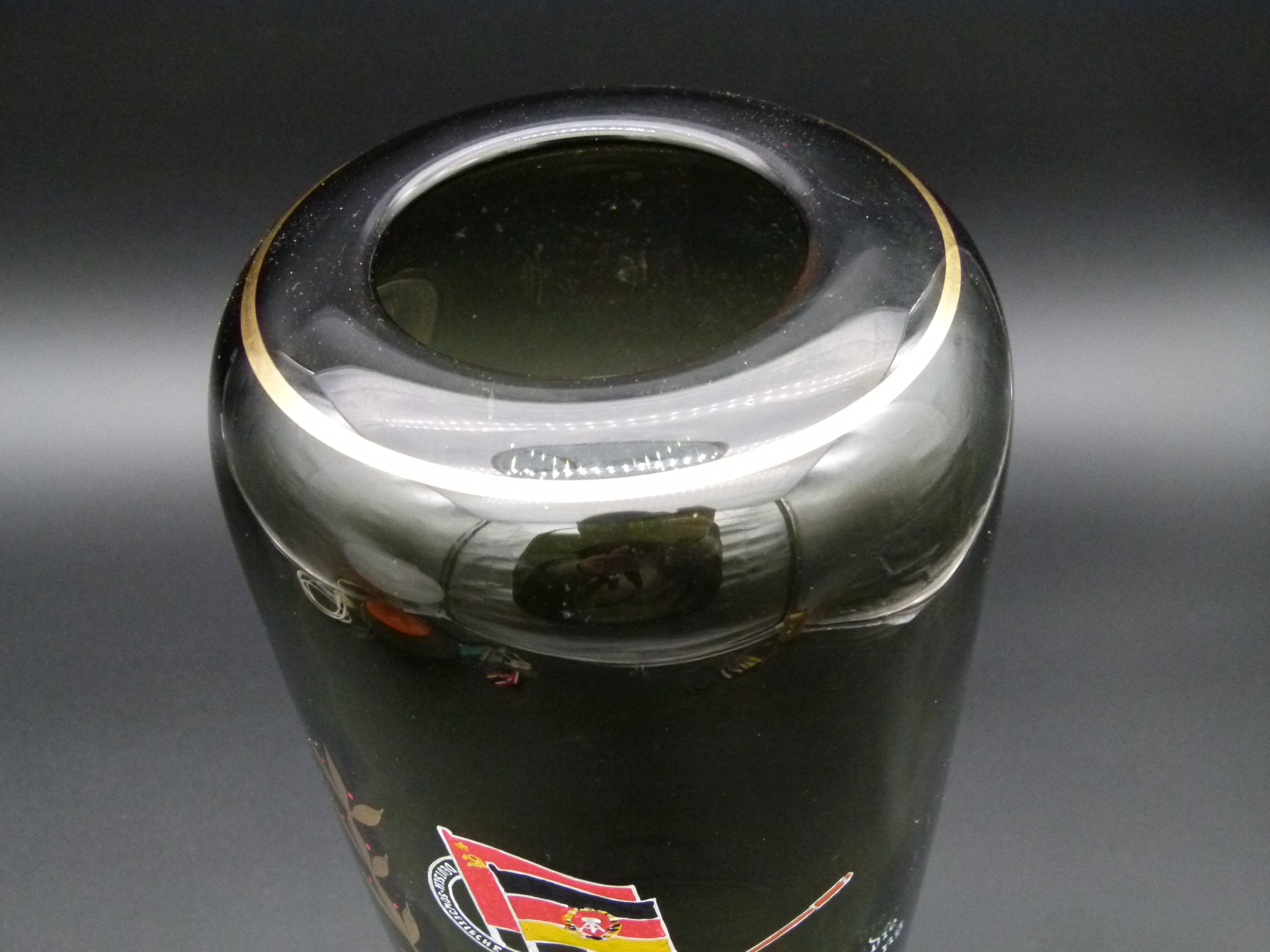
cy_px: 476
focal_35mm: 42
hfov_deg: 44.8
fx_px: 1541
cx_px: 635
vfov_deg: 34.3
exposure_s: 1/125
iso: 500
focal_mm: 7.6
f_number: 3.2
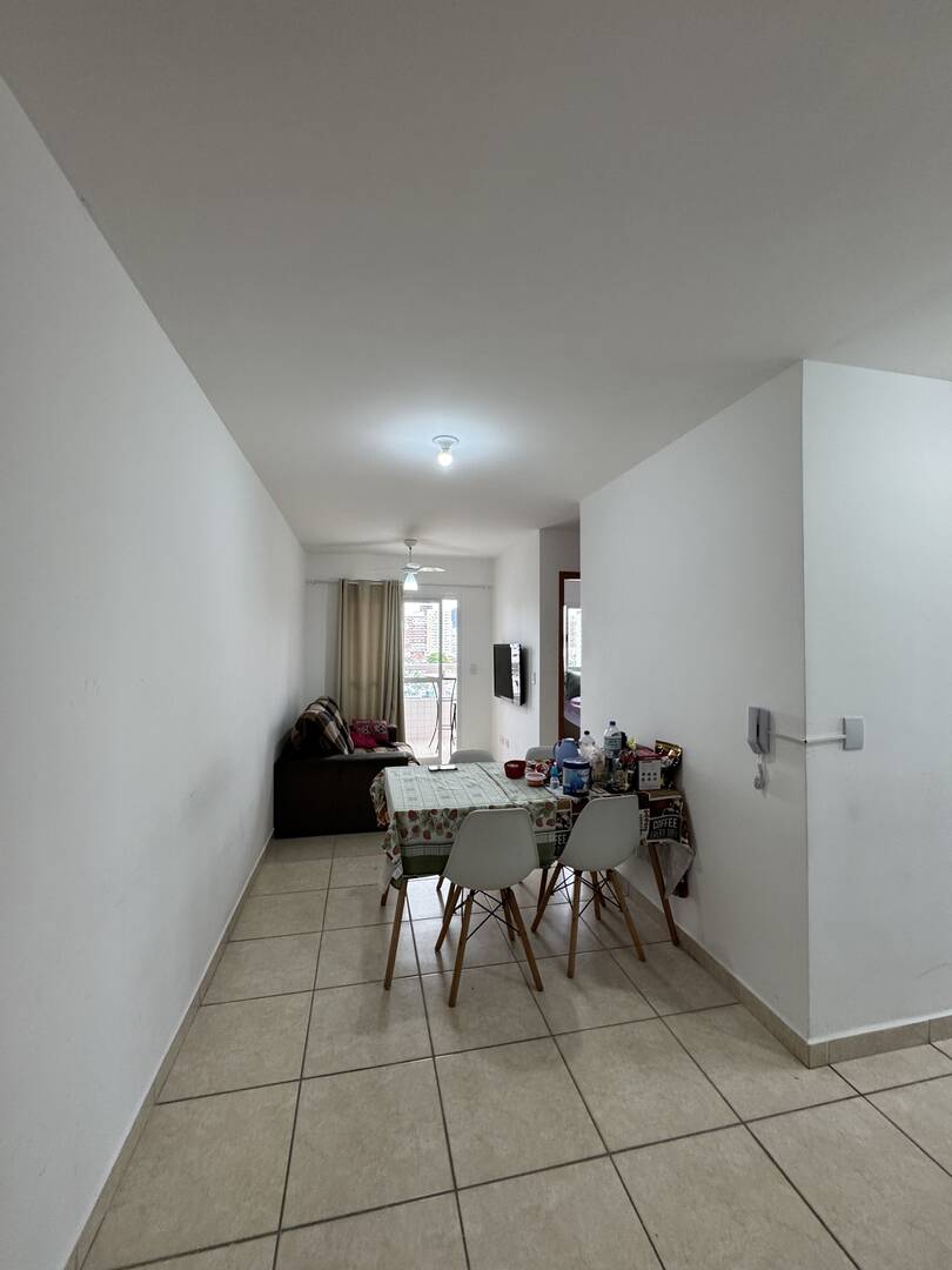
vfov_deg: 102.1
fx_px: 513
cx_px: 476
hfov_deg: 85.7
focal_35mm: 14
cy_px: 635
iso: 200
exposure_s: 1/120
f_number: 2.2
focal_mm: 2.22
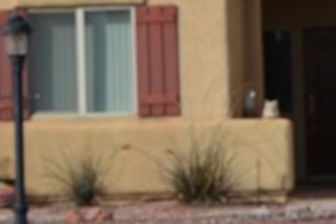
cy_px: 68
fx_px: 1800
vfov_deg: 7.1
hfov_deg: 10.5
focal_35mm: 193
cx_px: 401
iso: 100
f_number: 8
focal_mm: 24
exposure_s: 1/250
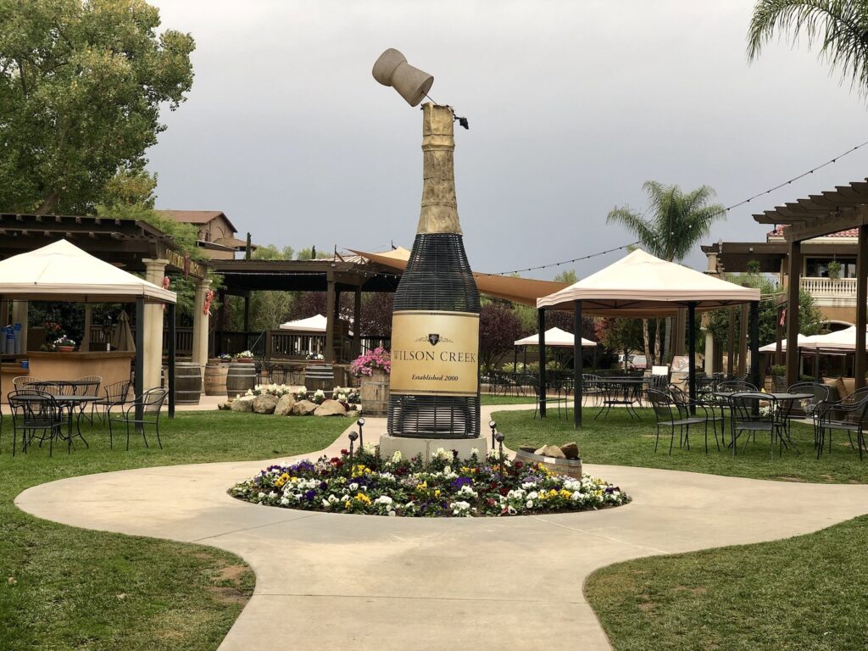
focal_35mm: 52
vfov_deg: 28.0
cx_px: 434
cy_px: 326
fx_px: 1304
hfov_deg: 36.8
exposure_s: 1/120
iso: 25
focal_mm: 6
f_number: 2.4
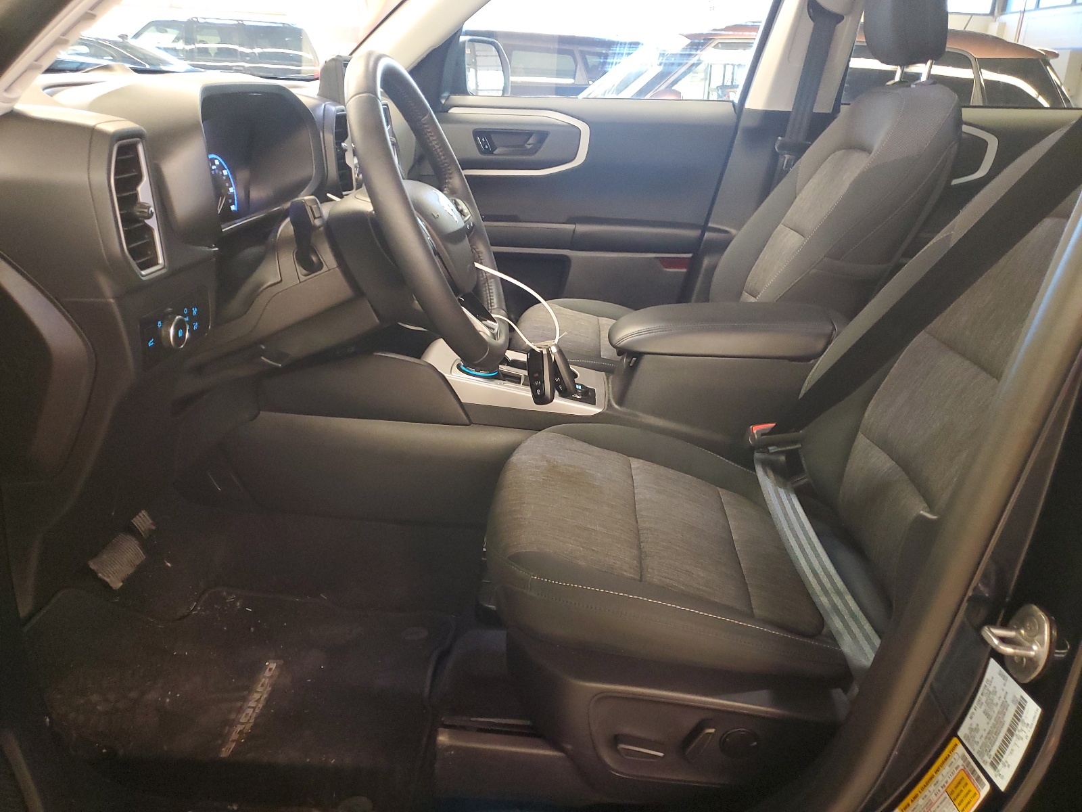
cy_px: 406
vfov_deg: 53.1
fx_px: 813
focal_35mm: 26
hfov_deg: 67.3
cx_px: 541
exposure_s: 1/17
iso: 297
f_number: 1.5
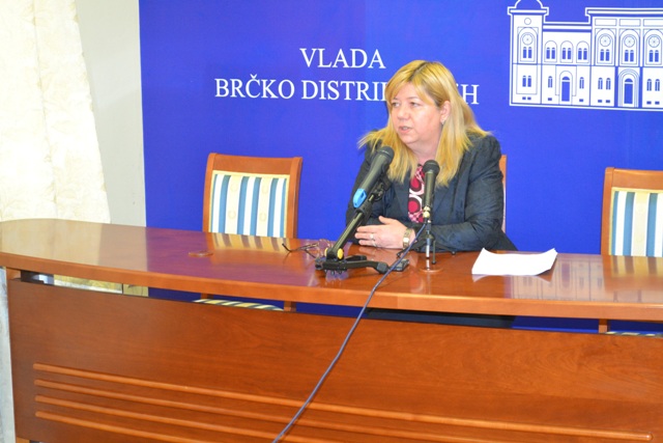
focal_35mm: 82
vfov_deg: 16.6
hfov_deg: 24.6
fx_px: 1520
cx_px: 332
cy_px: 222
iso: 2000
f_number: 5.6
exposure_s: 1/60
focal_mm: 55
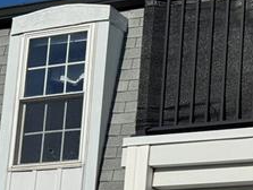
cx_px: 334
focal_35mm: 110
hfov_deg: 16.8
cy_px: 275
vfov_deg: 12.9
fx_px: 805
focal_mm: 6.76
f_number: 1.78
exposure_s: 1/12346
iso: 80
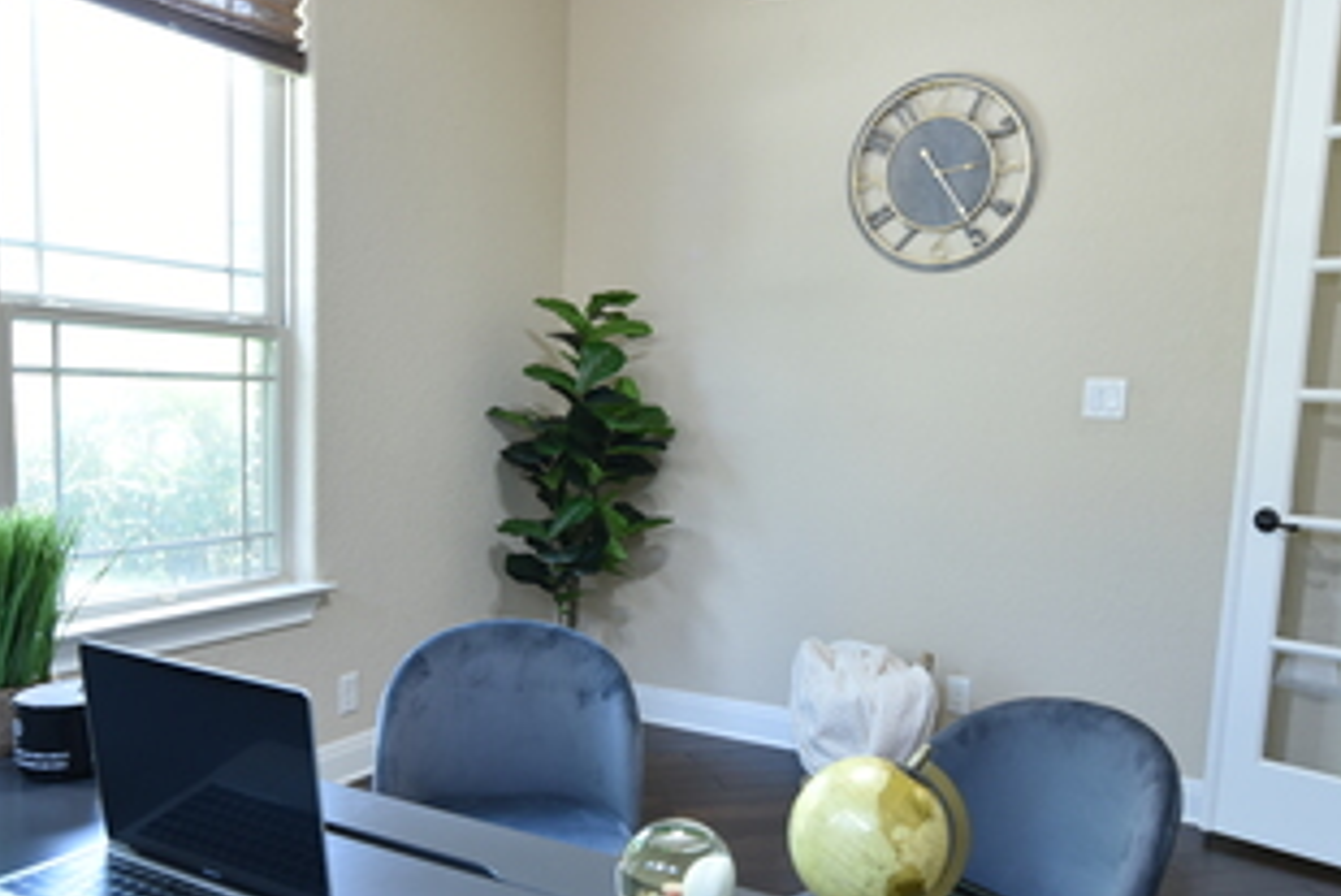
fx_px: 1230
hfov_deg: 57.2
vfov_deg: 39.8
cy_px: 548
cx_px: 662
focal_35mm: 33
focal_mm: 16
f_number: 4.5
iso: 400
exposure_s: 1/25
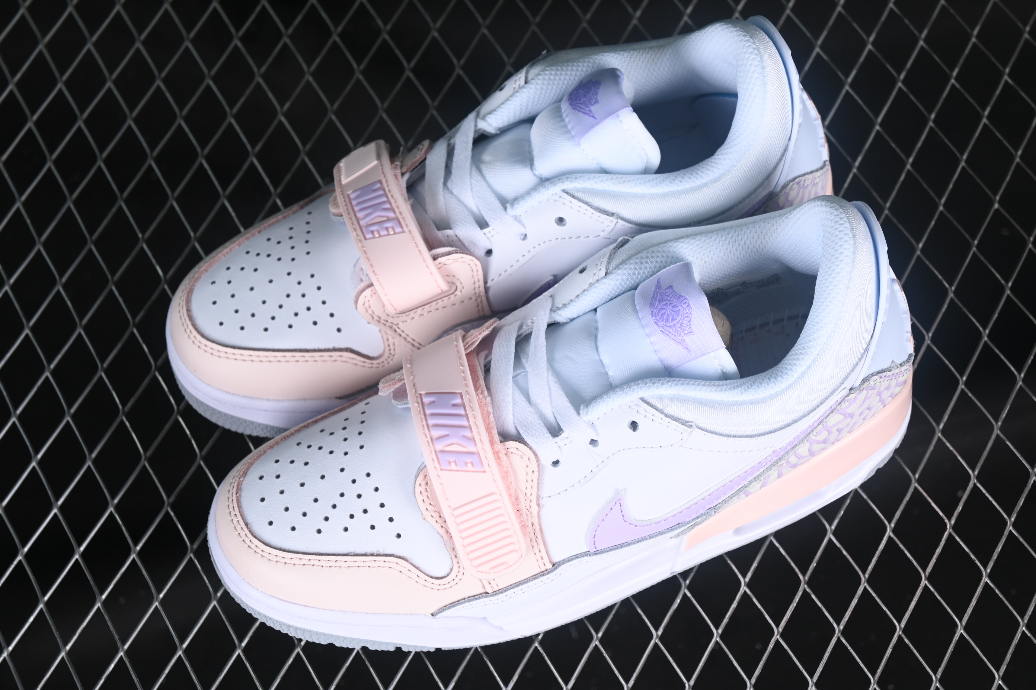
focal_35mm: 75
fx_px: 2158
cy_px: 345
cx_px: 518
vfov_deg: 18.2
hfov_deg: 27.0
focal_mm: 50
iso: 160
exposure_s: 1/80
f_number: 7.1
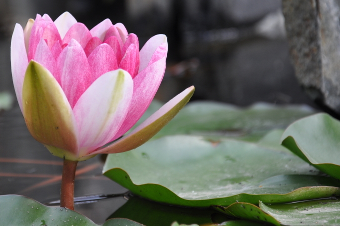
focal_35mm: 237
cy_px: 70
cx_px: 95
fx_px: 2233
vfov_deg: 5.8
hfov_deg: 8.7
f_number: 5.6
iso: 200
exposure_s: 1/125
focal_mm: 105
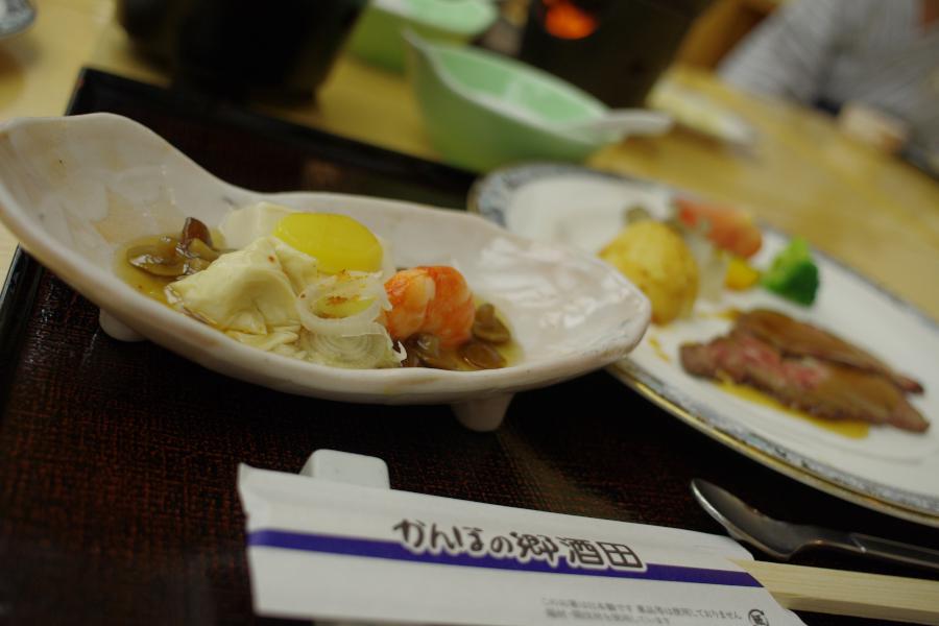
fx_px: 809
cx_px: 470
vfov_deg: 42.3
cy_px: 313
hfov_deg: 60.3
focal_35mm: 31
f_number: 3.5
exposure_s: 1/50
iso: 400
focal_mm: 21
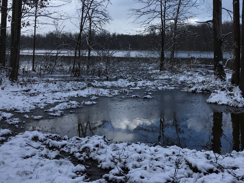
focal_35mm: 45
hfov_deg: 41.9
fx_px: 317
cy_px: 45
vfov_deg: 31.6
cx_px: 141
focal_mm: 4.15
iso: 25
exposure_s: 1/1131
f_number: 2.2
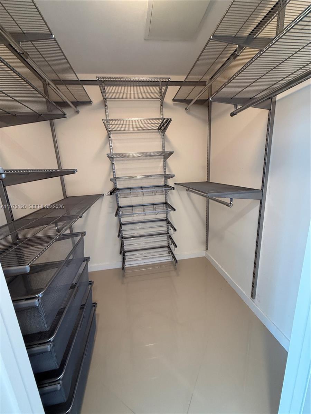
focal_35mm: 14
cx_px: 156
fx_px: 168
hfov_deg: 85.7
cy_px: 207
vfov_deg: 102.1
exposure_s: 1/60
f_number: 2.2
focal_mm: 2.22
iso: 250
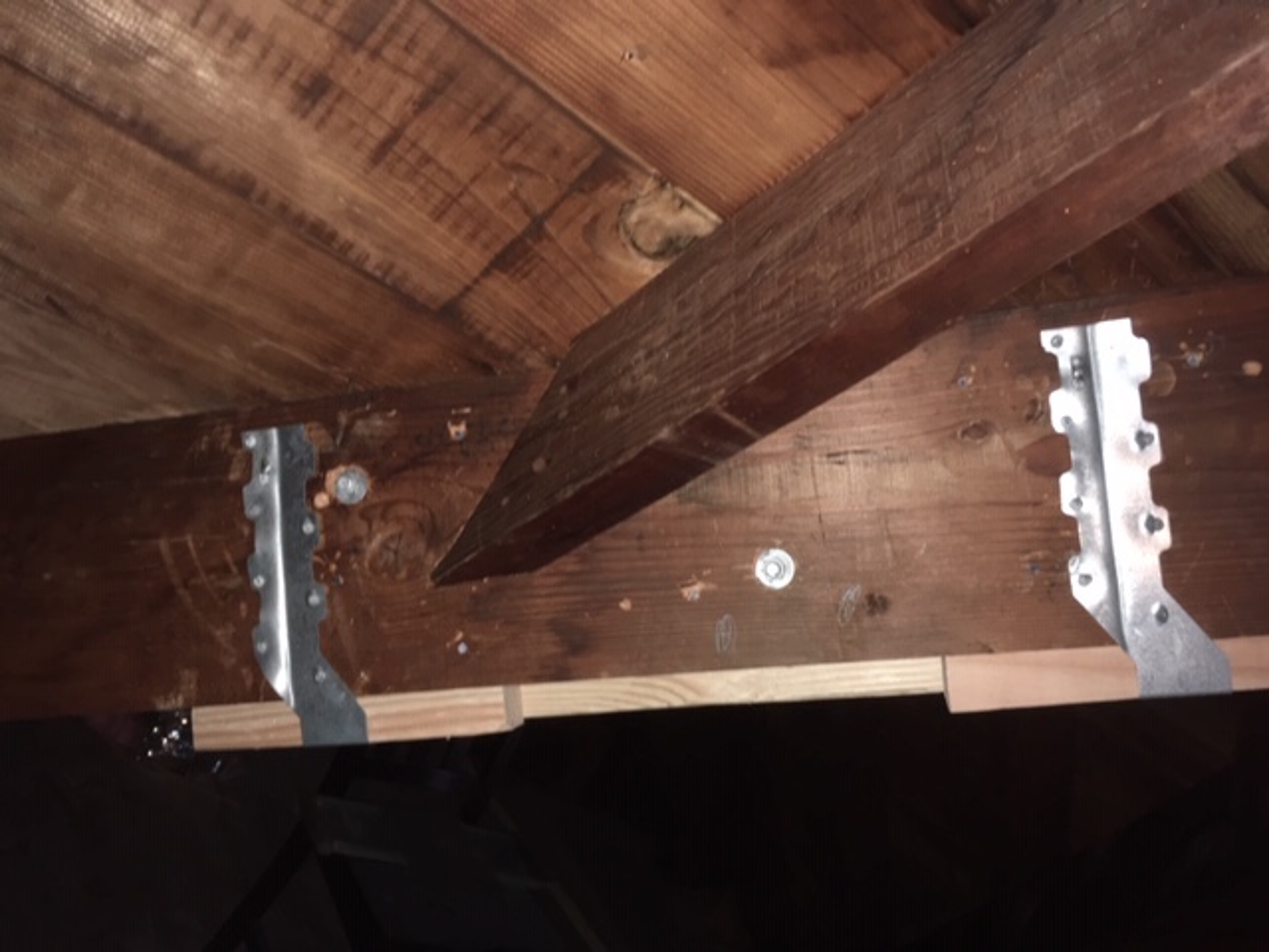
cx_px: 634
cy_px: 476
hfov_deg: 61.7
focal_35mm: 29
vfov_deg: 48.2
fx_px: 1063
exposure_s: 1/16
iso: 64
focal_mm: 4.15
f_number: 2.2
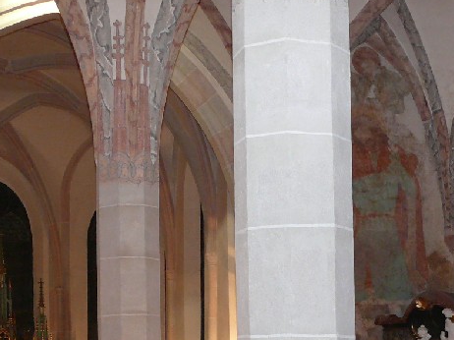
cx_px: 322
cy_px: 414
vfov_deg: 15.6
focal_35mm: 91
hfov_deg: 21.4
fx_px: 1193
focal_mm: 7.4
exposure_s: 1/30
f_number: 2.8
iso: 200
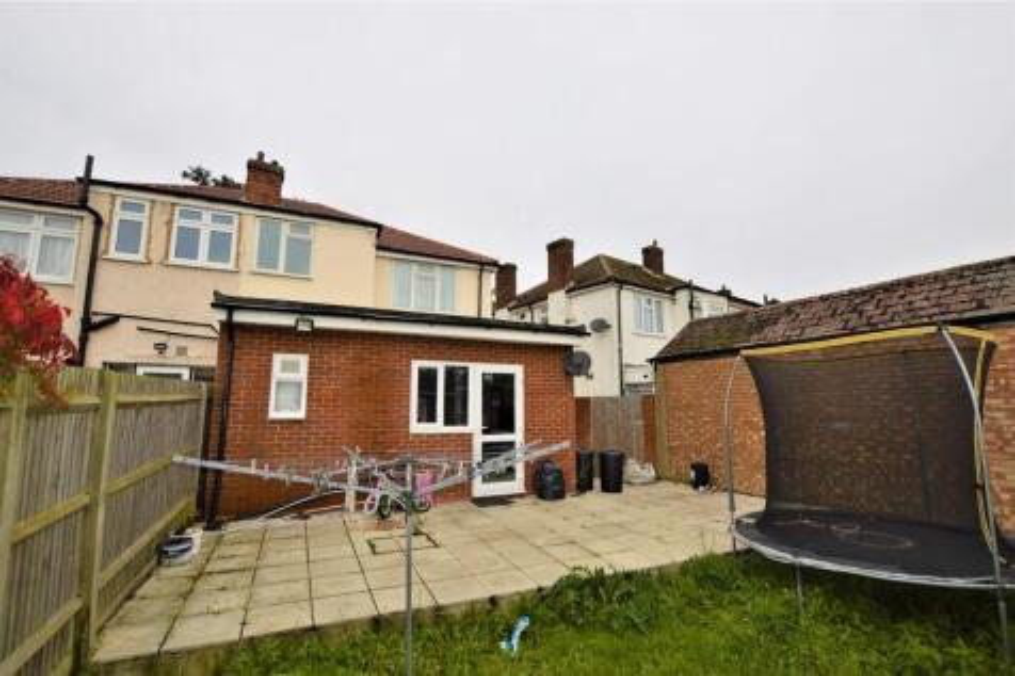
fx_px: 423
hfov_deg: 100.4
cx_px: 508
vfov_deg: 77.3
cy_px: 338
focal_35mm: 15
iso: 100
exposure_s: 1/200
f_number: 6.3
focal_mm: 10
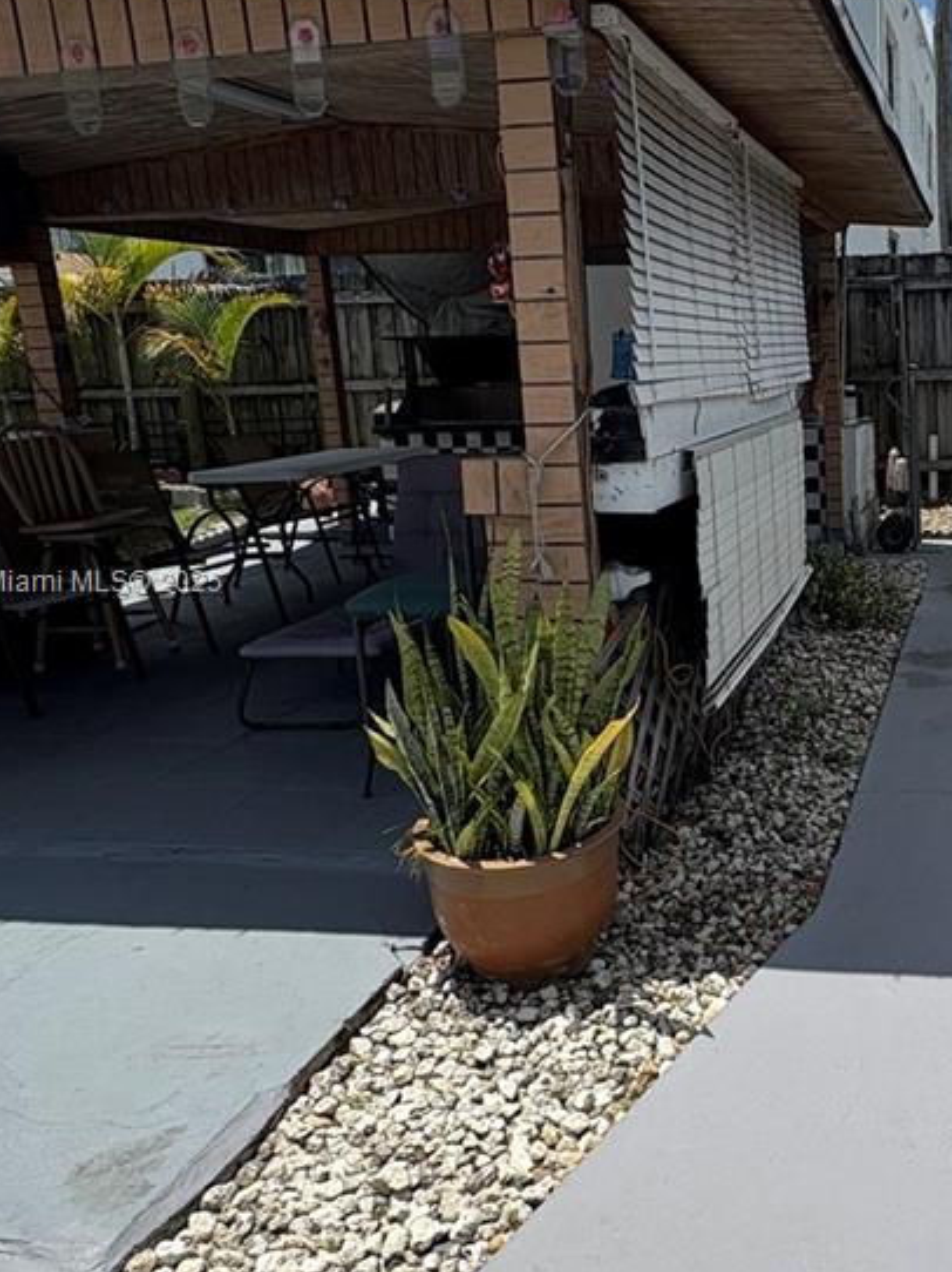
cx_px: 849
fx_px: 1138
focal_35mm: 31
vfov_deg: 58.3
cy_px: 584
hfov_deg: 41.9
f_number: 2.2
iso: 50
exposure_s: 1/2208
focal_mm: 2.22
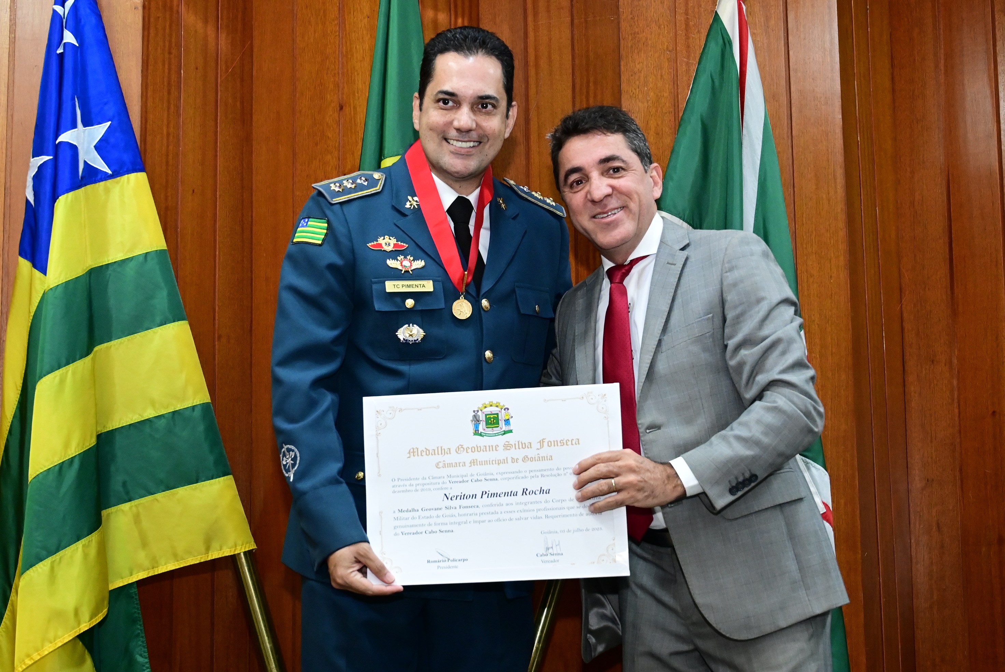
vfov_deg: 22.7
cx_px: 502
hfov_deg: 33.4
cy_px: 336
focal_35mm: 60
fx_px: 1676
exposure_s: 1/125
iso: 4000
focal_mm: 40
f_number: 4.5
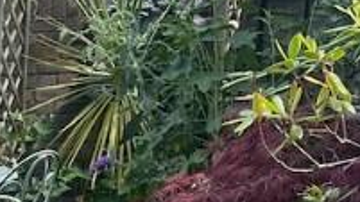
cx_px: -265
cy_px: 465
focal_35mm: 144
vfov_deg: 7.9
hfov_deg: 13.5
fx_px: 1374
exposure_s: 1/596
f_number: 1.6
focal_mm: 4.2
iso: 32
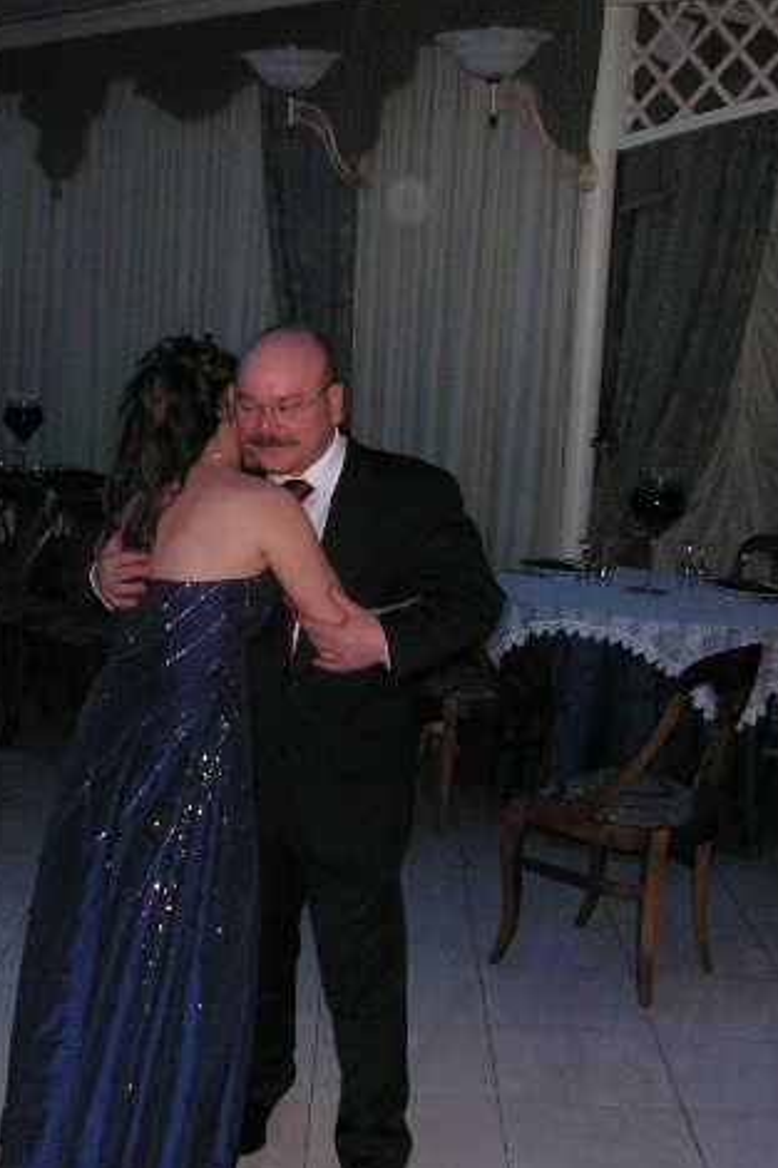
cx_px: 261
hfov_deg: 26.3
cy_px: 586
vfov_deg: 38.9
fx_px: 1654
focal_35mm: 51
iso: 200
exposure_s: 1/40
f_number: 3.2
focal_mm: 6
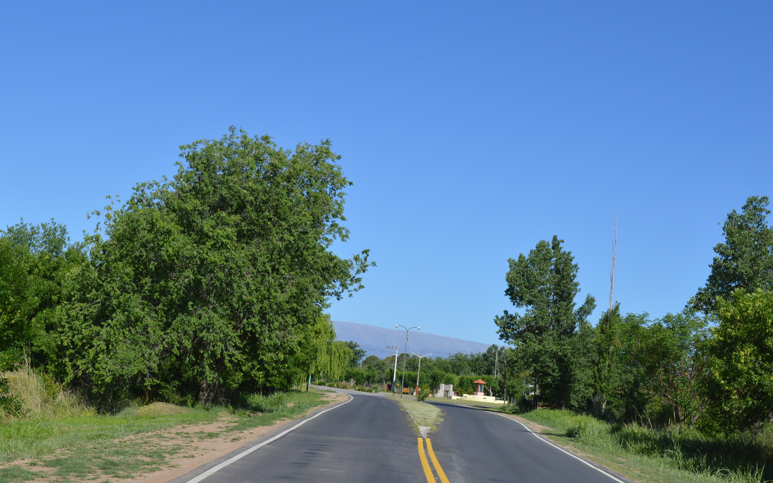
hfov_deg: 38.9
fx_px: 1095
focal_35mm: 52
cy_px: 254
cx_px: 370
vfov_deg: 24.9
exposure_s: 1/250
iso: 100
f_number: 8
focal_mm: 32
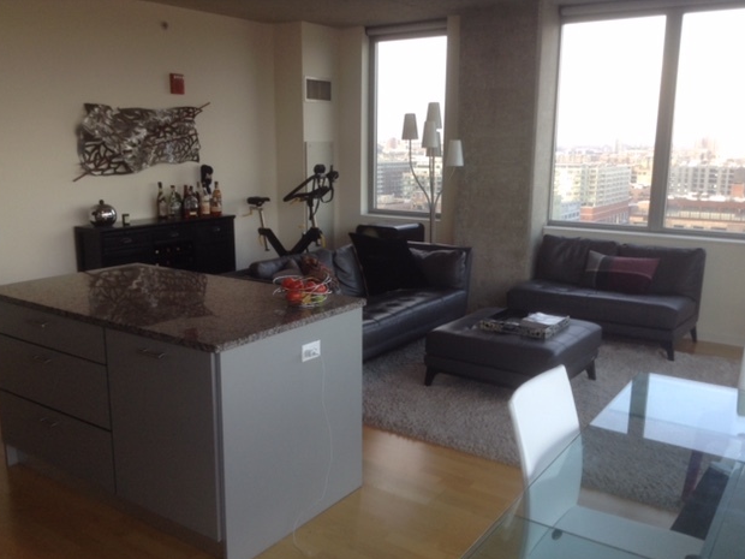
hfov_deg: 54.0
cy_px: 285
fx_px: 732
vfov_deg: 41.8
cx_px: 369
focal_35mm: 34
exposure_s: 1/60
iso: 32
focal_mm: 3.3
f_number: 2.4
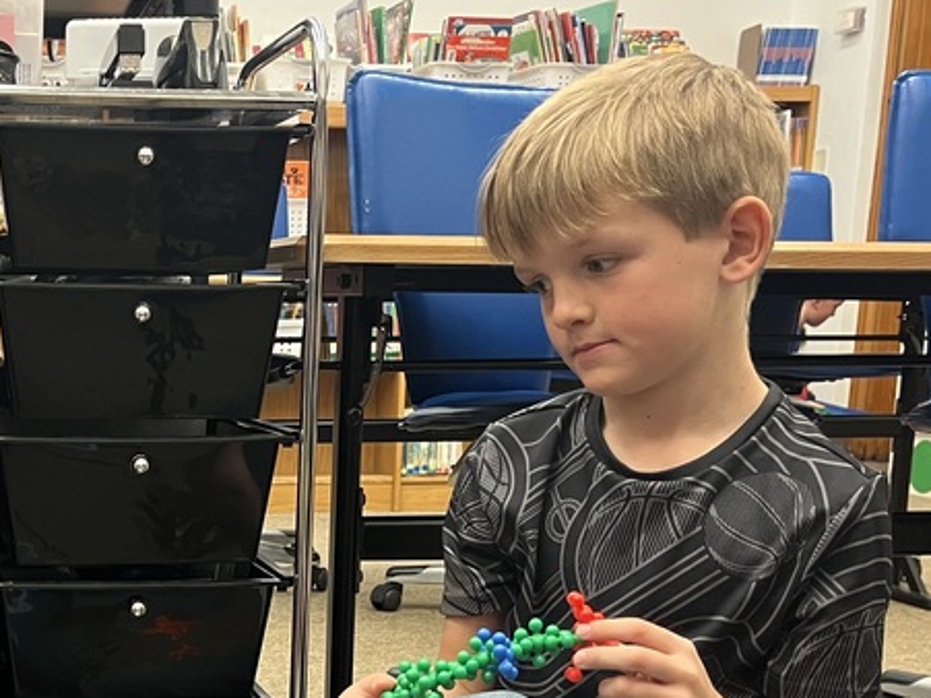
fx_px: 1586
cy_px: 628
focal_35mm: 59
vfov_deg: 24.1
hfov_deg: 31.2
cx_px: 93
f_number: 1.6
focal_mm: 5.1
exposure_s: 1/60
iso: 200
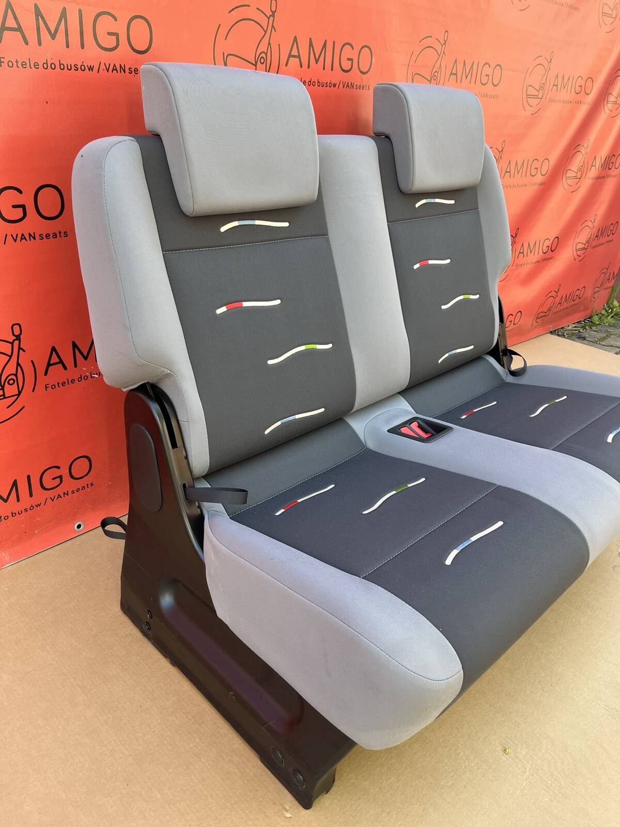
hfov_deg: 53.1
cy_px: 414
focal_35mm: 26
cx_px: 310
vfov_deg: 67.3
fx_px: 621
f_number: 1.6
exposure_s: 1/122
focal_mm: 5.1
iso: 40
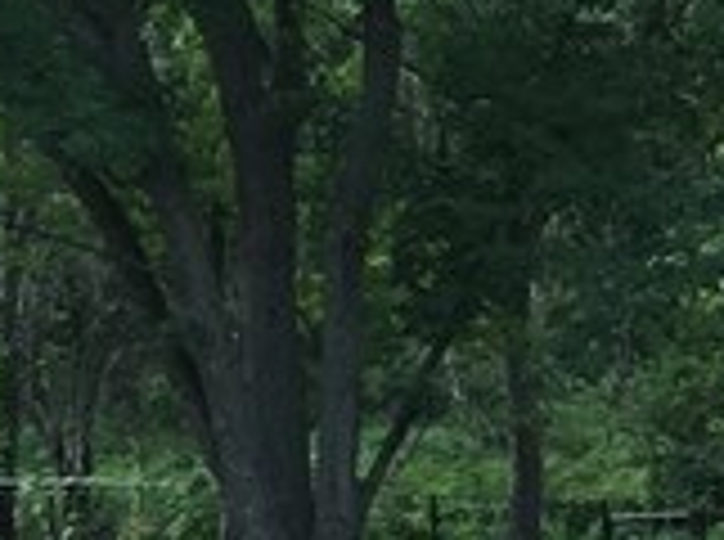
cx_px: 2217
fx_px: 3861
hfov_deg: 8.7
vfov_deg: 8.0
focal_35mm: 185
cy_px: 189
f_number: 2.2
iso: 25
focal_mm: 4.15
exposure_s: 1/207
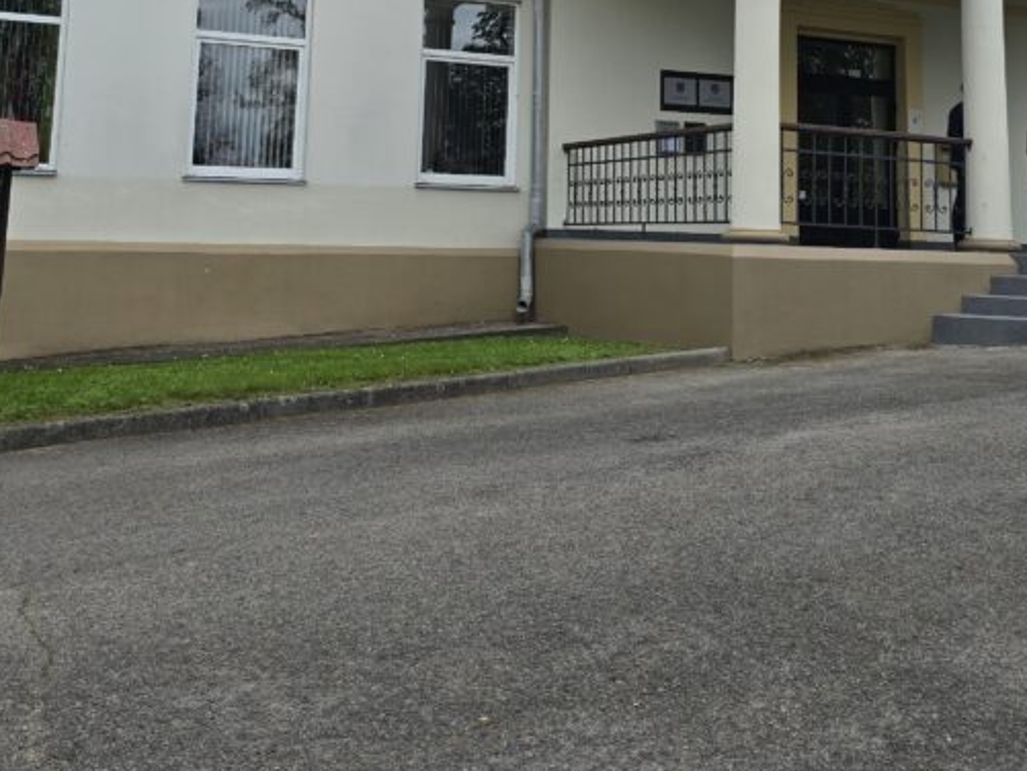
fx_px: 1395
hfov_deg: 40.3
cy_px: 29
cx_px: 615
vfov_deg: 29.2
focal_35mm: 47
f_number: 1.7
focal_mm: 6.3
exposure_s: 1/374
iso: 12
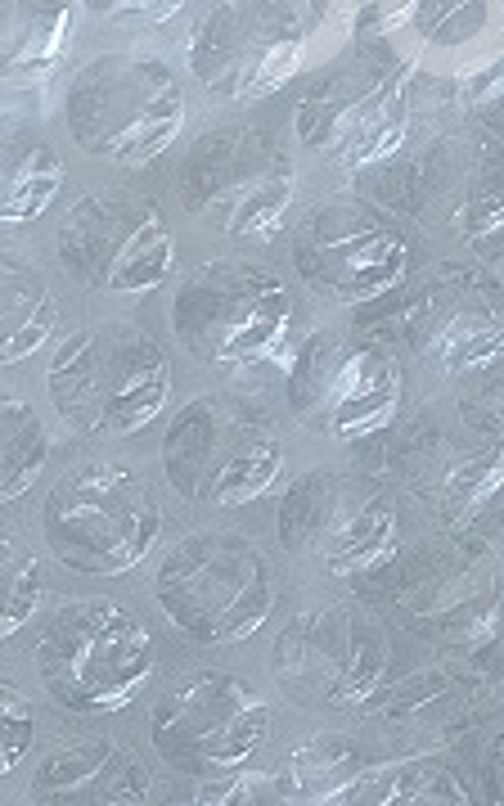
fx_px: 2635
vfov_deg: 17.0
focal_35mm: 120
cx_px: 1048
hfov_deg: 10.0
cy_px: 5
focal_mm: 5.4
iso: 320
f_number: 1.8
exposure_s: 1/359
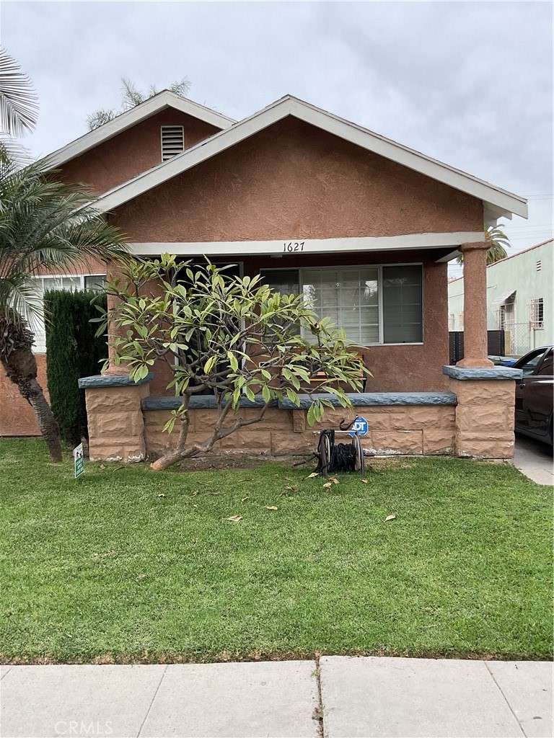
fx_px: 619
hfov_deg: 48.2
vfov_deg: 61.7
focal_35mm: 29
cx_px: 277
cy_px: 369
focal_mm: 3
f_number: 1.8
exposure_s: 1/370
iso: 16
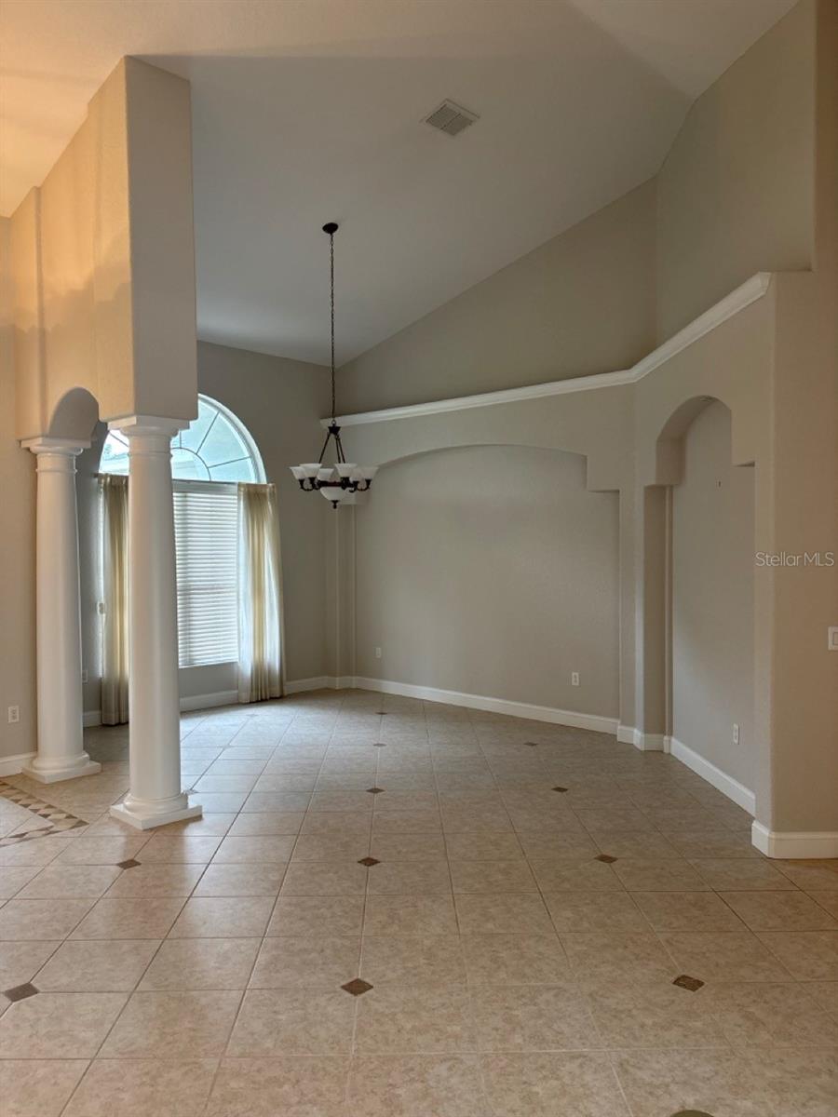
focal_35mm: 26
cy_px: 558
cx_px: 419
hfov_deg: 53.1
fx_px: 839
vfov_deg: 67.3
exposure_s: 1/60
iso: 100
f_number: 1.6
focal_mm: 5.96
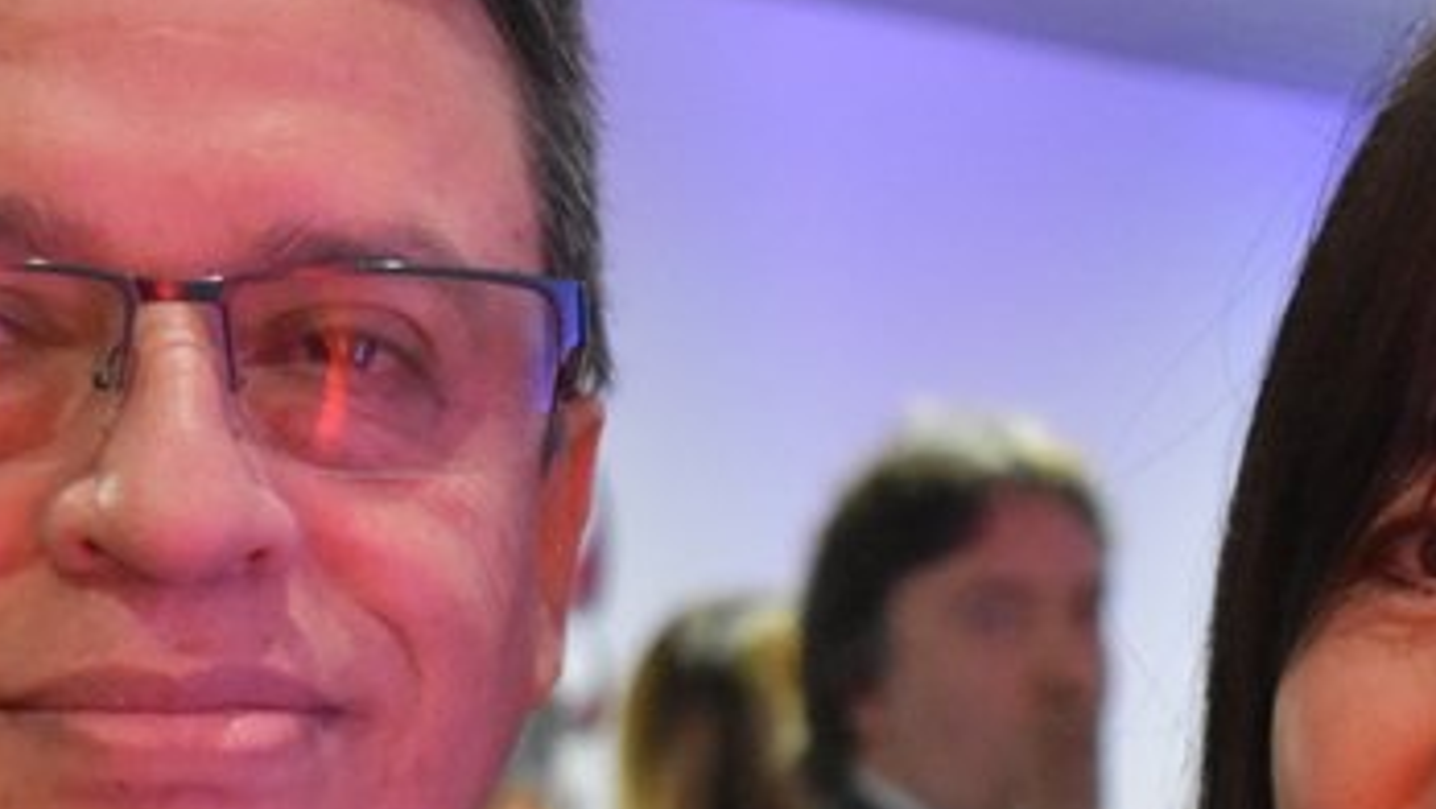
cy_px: 941
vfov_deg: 6.6
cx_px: 652
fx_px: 7008
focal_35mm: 184
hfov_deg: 11.7
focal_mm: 34
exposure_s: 1/60
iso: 4500
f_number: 4.5
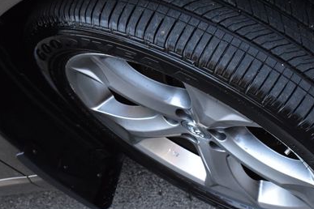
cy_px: 117
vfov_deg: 17.8
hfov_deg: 26.4
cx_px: 167
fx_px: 670
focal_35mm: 77
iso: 2500
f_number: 7.1
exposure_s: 1/25
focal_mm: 31
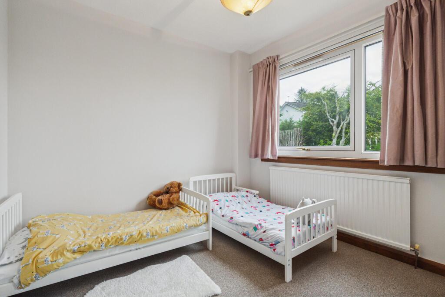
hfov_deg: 95.0
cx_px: 222
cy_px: 148
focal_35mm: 16
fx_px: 204
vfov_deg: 72.1
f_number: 5
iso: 640
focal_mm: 11
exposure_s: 1/160
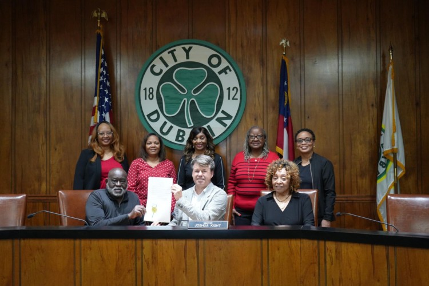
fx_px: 453
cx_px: 214
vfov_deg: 35.1
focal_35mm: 38
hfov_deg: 50.7
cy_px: 143
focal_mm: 38
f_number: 4.5
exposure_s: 1/160
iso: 5000
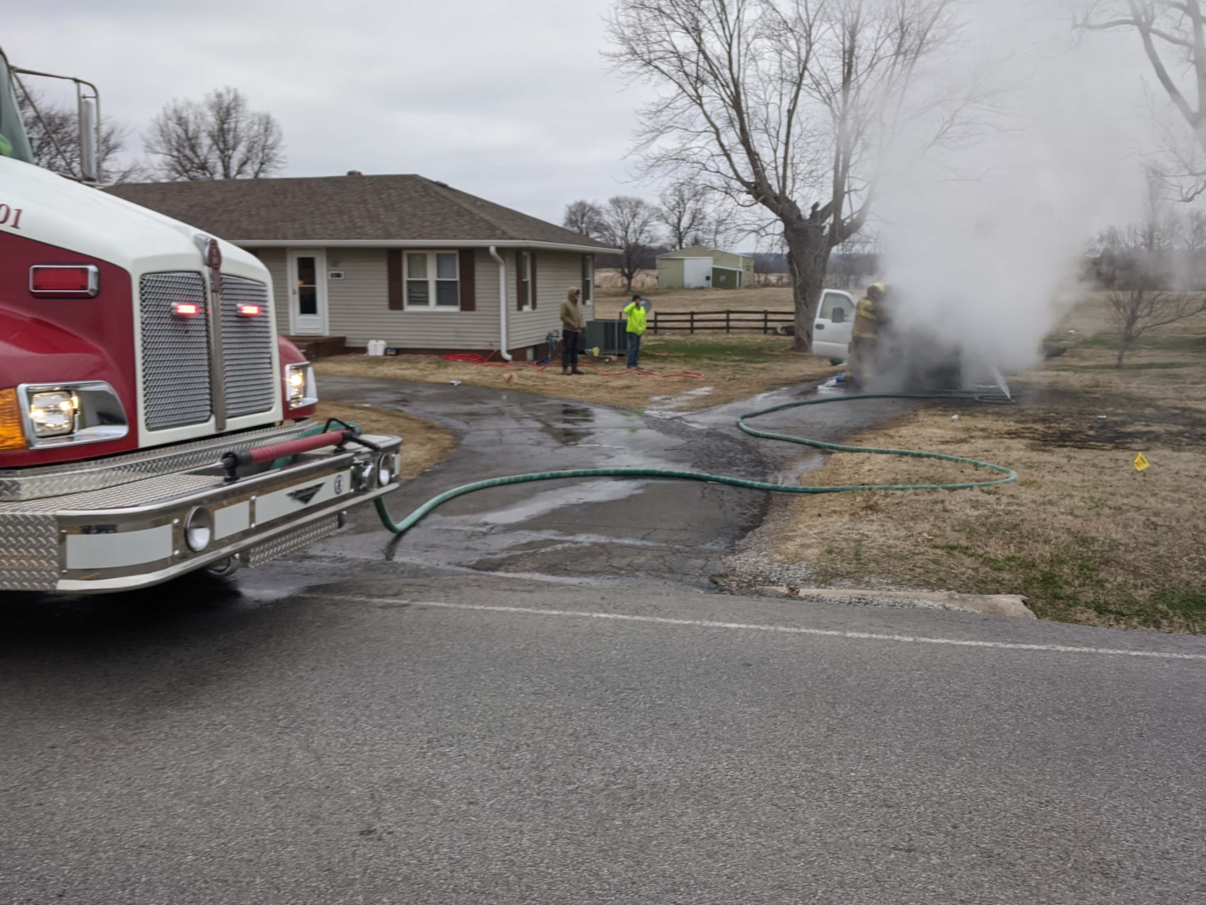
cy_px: 450
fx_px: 1080
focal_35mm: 31
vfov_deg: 45.4
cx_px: 637
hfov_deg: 58.3
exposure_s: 1/700
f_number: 2
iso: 45
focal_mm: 4.67
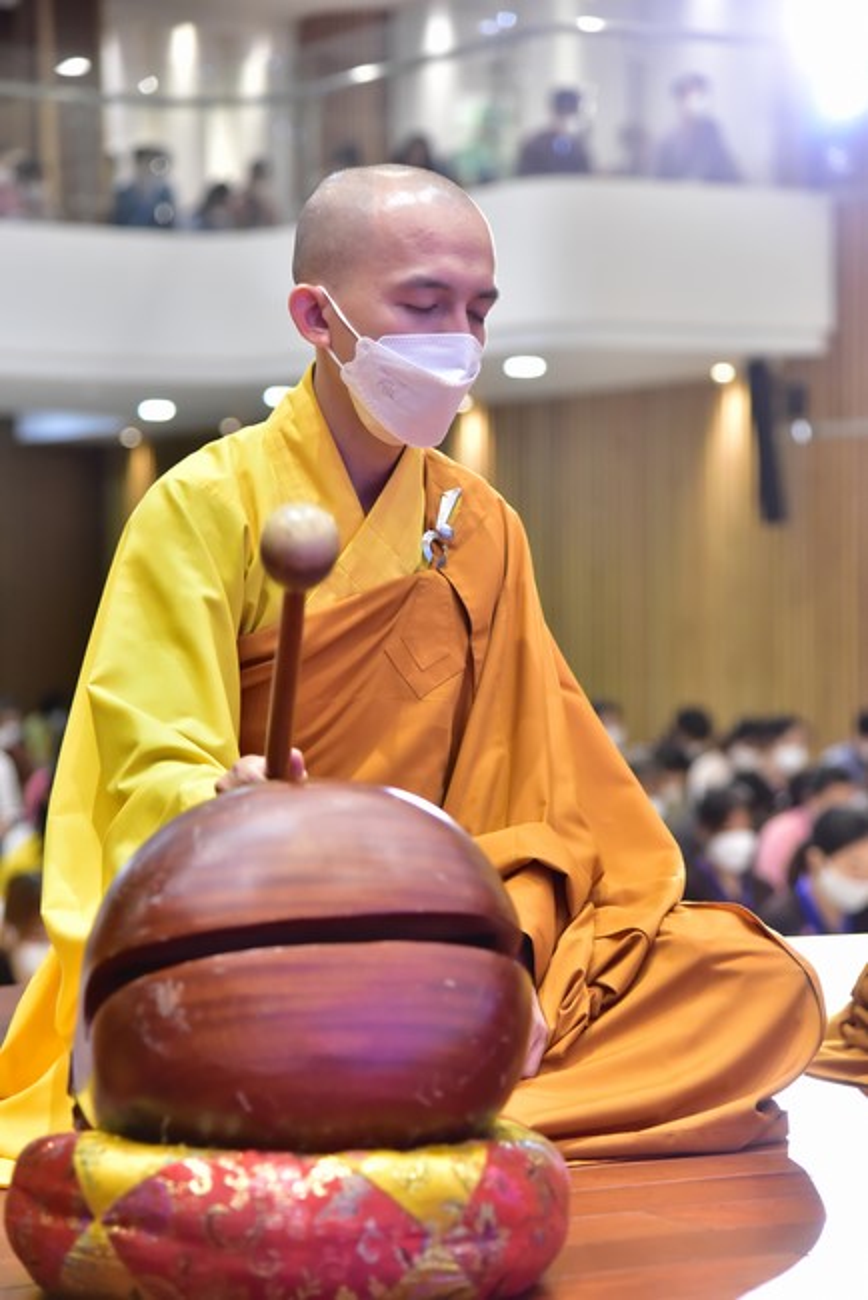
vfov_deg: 20.8
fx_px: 3540
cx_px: 434
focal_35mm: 98
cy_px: 650
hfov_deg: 14.0
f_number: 4.5
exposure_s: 1/160
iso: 3200
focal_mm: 98
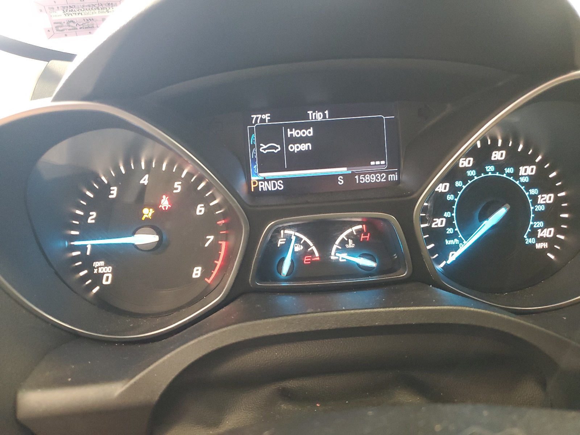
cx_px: 290
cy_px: 218
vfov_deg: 53.1
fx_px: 436
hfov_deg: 67.3
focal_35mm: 26
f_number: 1.5
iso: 299
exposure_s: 1/40
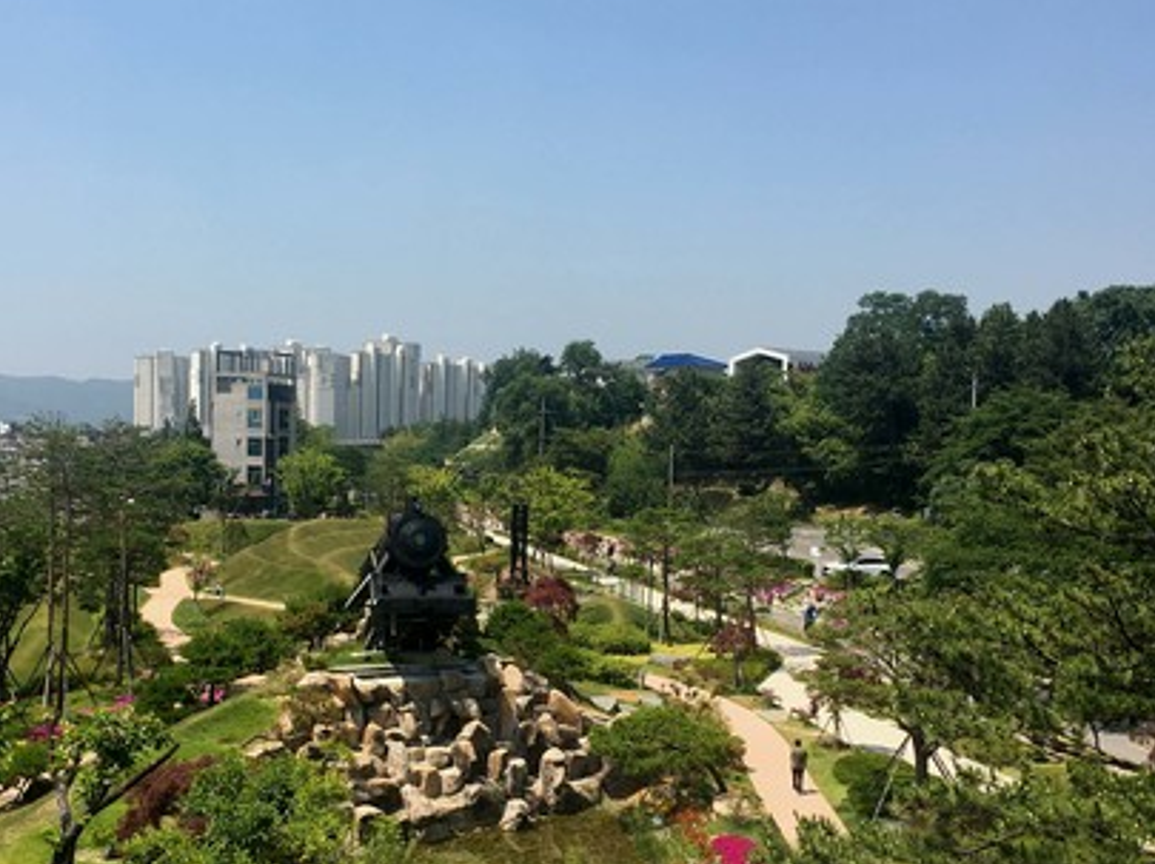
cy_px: 550
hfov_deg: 43.6
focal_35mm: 43
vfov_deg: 33.3
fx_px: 1433
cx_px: 442
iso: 25
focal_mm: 4.15
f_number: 2.2
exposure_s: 1/1202
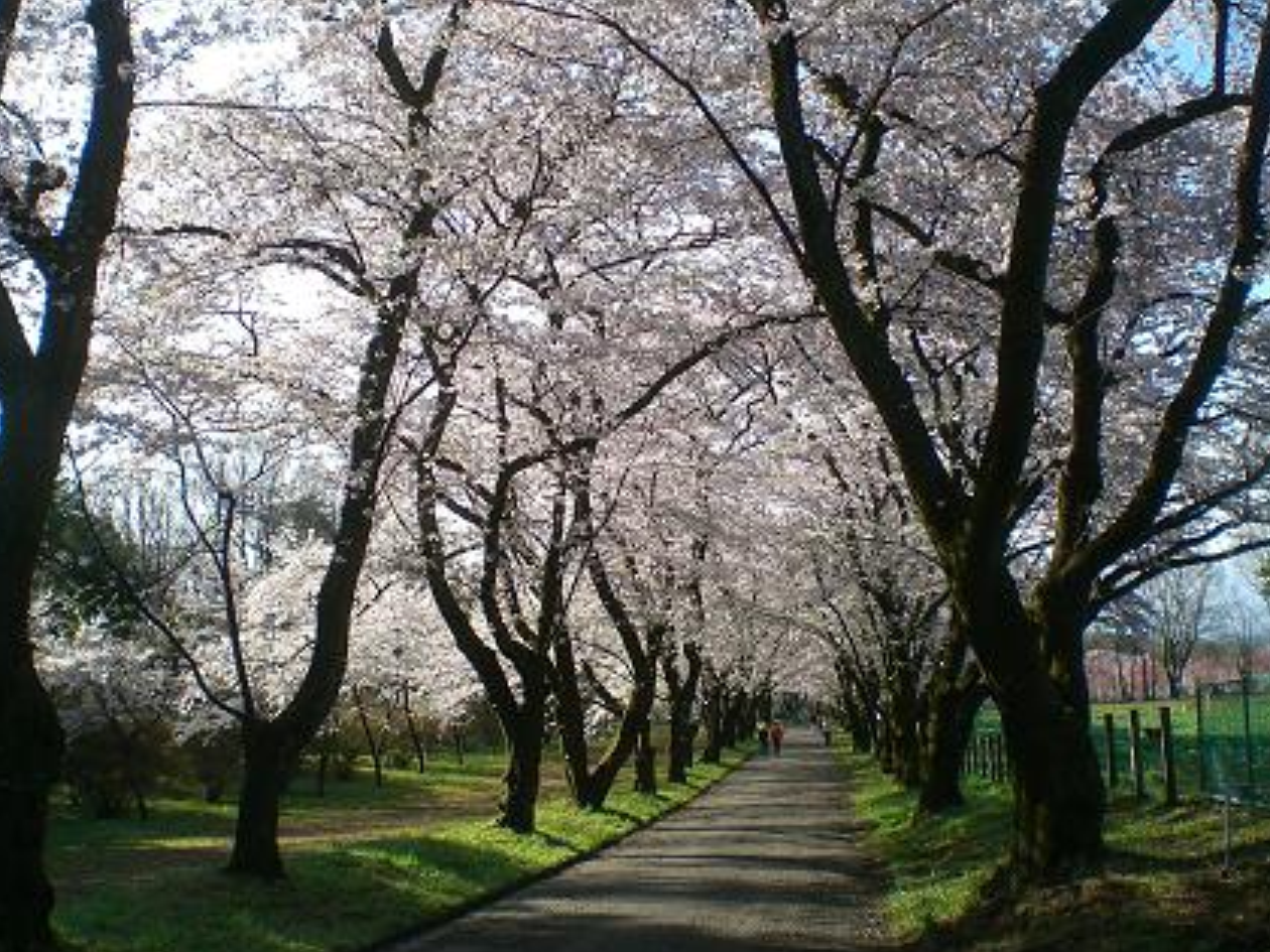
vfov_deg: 34.3
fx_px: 1541
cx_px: 638
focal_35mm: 42
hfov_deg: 44.8
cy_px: 523
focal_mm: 6.3
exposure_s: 1/200
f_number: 4.4
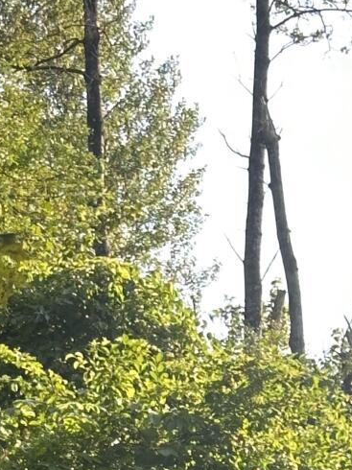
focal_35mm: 196
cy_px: 772
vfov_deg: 9.7
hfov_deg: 7.4
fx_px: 2660
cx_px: -181
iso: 64
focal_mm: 6.86
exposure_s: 1/368
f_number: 1.78
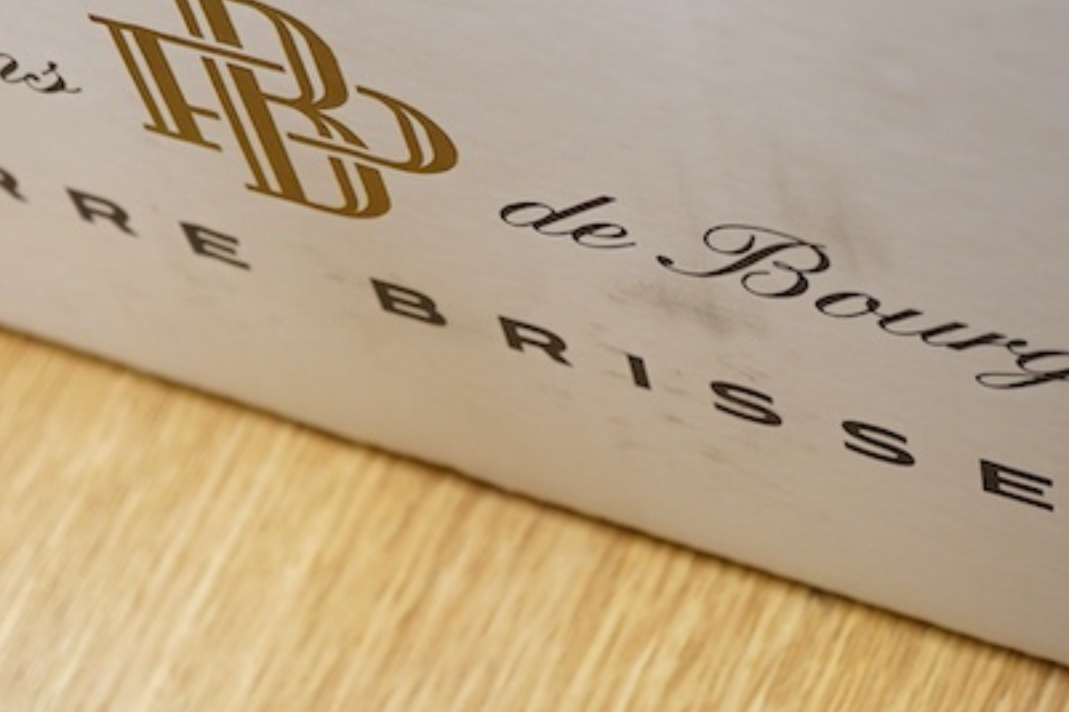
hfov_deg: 20.2
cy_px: 56
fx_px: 2998
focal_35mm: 101
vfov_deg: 13.4
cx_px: 443
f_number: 5.6
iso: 1250
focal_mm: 30
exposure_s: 1/125
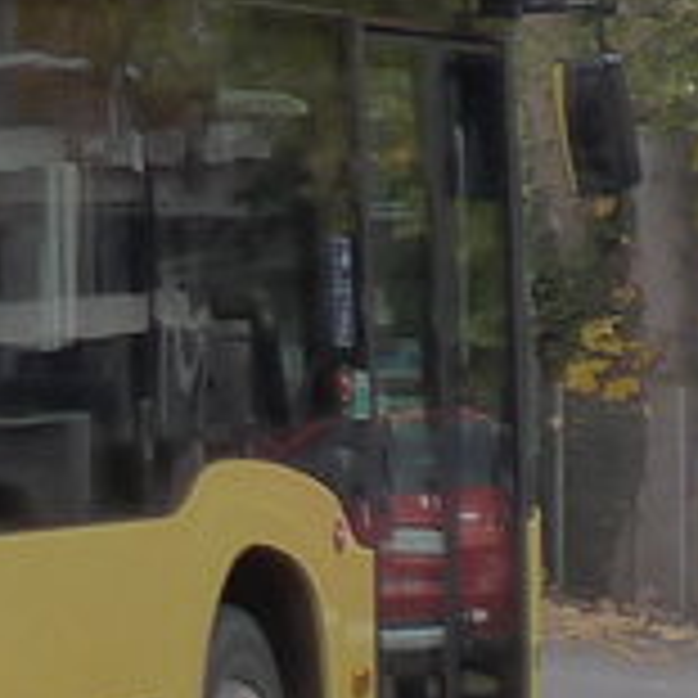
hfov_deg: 5.4
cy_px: -144
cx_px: -1531
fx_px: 6867
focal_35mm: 301
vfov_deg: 5.8
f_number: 2.8
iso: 160
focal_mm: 9
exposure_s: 1/200
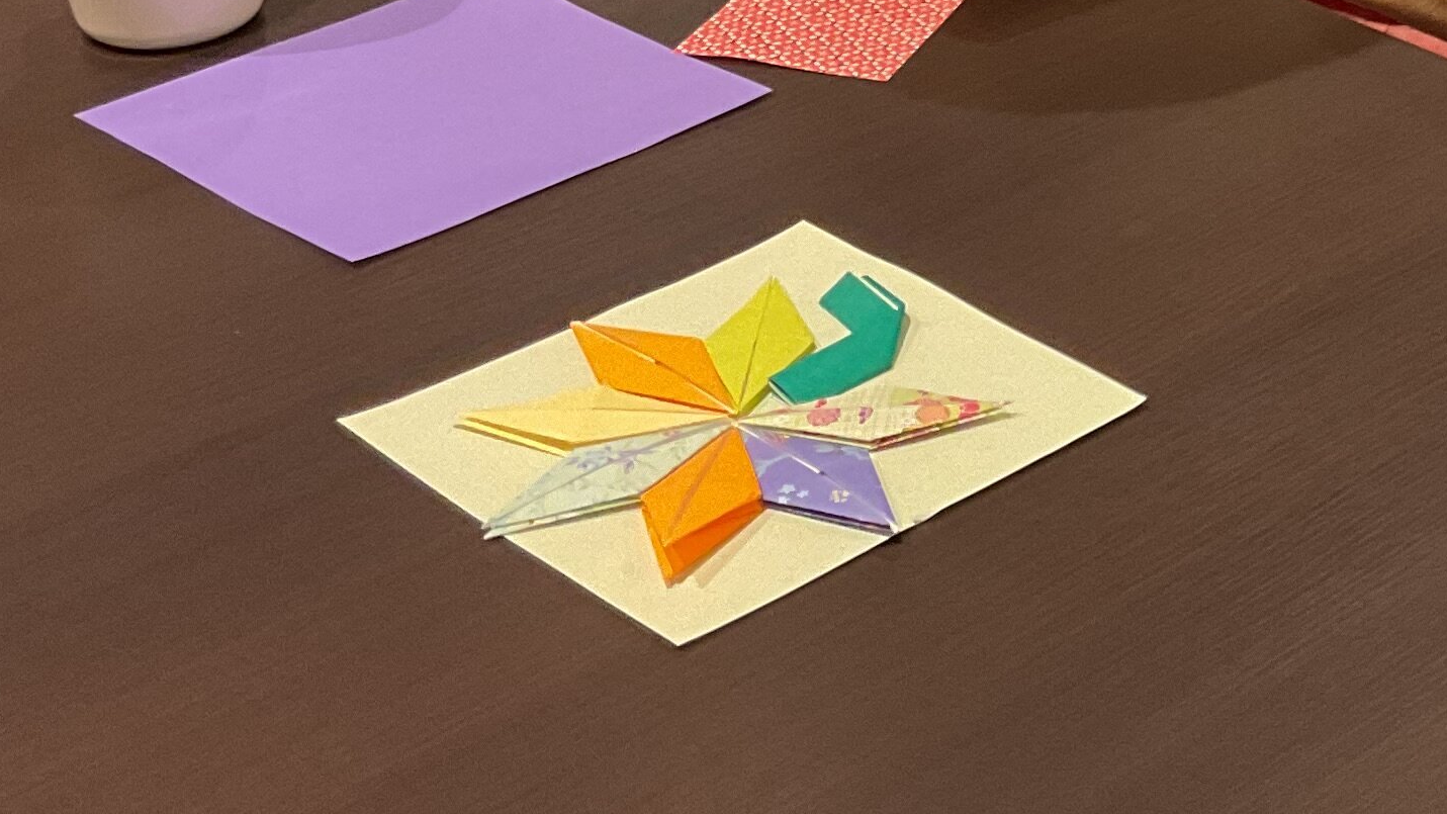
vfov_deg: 13.3
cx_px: 1613
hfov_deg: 22.5
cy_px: -100
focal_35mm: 89
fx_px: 3415
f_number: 1.8
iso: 125
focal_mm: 3
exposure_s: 1/60
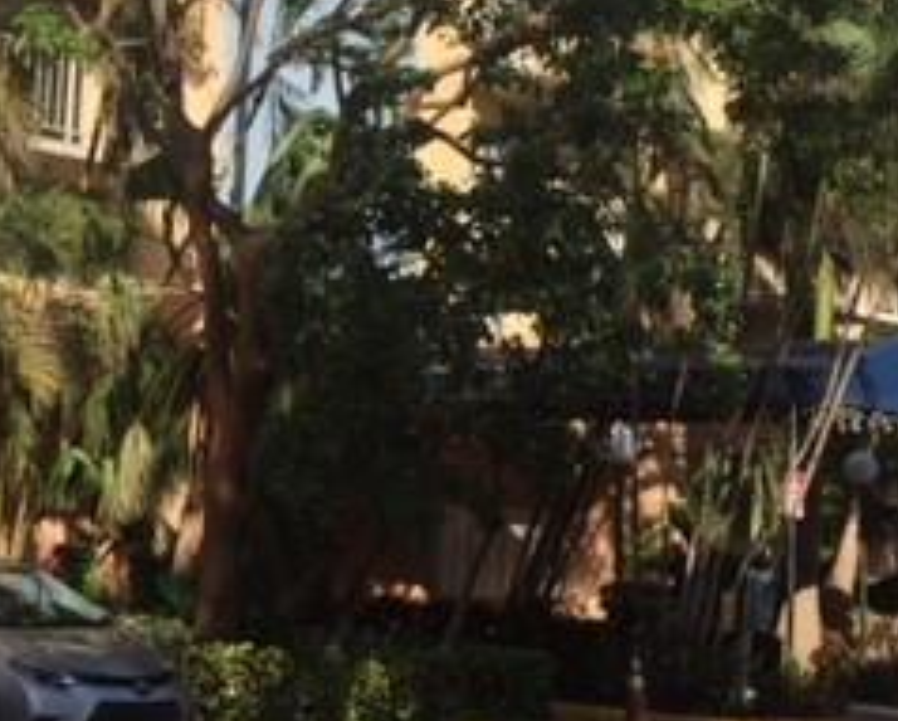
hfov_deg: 24.9
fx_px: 2022
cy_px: 253
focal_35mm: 76
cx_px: 324
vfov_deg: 20.2
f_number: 2.2
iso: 32
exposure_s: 1/2475
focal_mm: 4.15
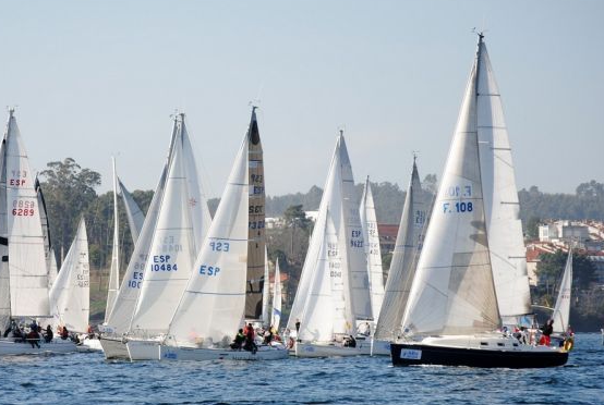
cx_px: 178
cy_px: 241
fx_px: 3716
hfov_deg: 9.3
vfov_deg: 6.2
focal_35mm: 221
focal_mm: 102
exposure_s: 1/500
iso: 110
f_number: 5.6
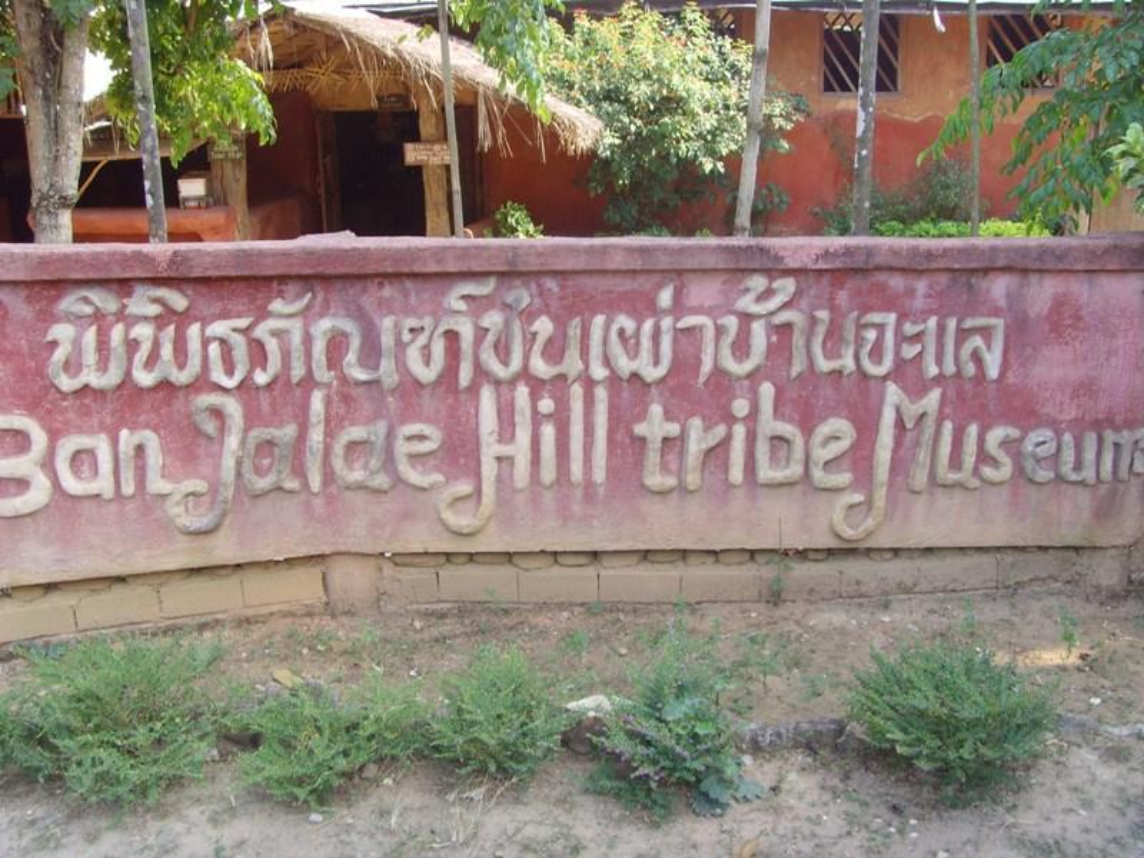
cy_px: 429
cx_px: 572
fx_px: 1289
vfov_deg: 36.8
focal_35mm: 39
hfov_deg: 47.9
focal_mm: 6.6
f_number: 3.5
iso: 80
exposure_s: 1/90
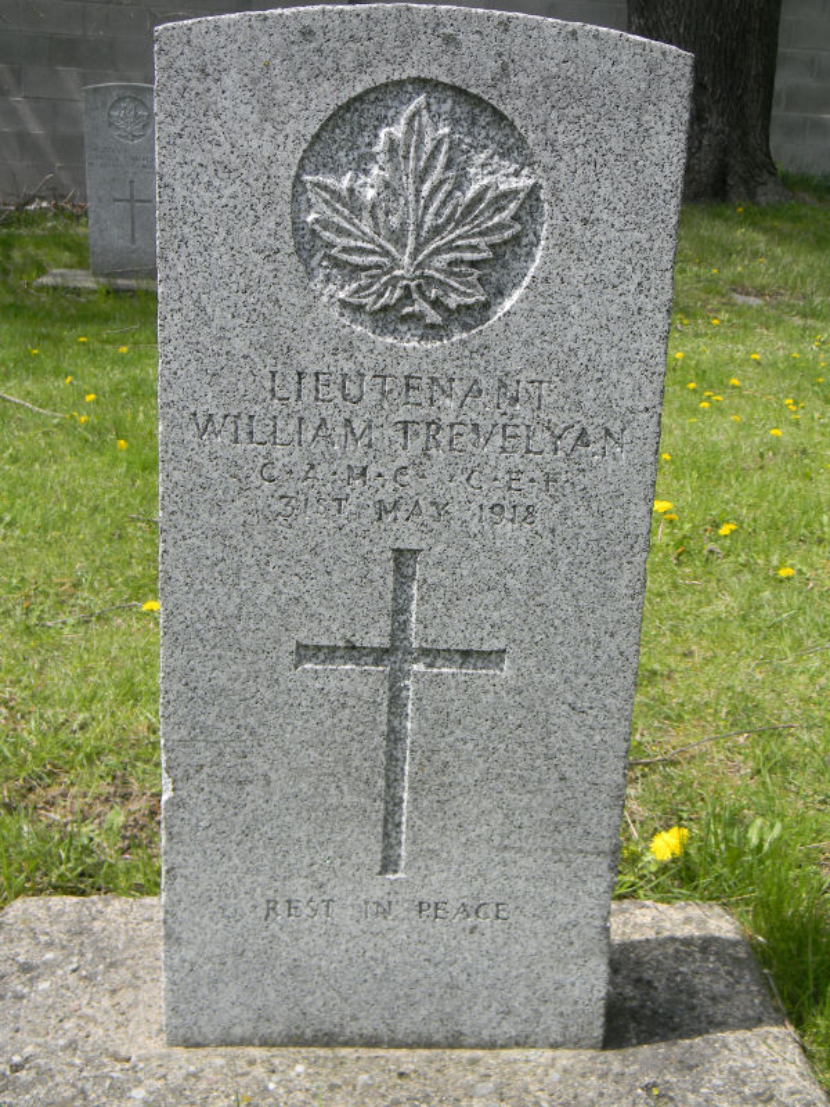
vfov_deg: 45.8
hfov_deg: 35.1
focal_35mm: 41
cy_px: 554
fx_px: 1311
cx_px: 415
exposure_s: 1/430
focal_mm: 7.3
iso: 80
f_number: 3.8
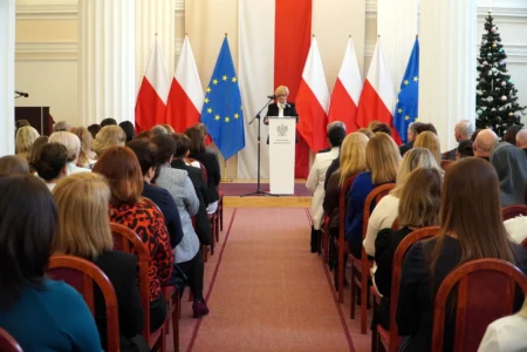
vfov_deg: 26.5
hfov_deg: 38.9
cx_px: 264
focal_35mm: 51
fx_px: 747
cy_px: 176
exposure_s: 1/160
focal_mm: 34
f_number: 4
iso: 2500
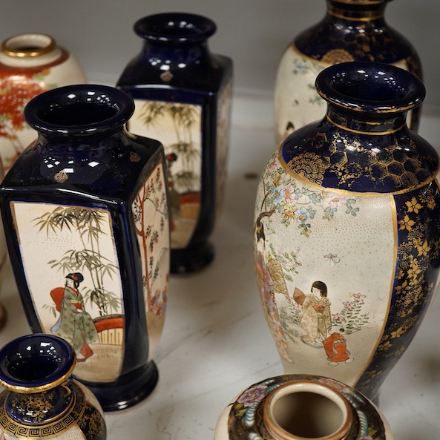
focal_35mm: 58
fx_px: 834
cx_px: 207
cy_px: 222
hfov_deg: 29.5
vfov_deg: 29.6
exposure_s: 1/160
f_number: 5
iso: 1250
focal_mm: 30
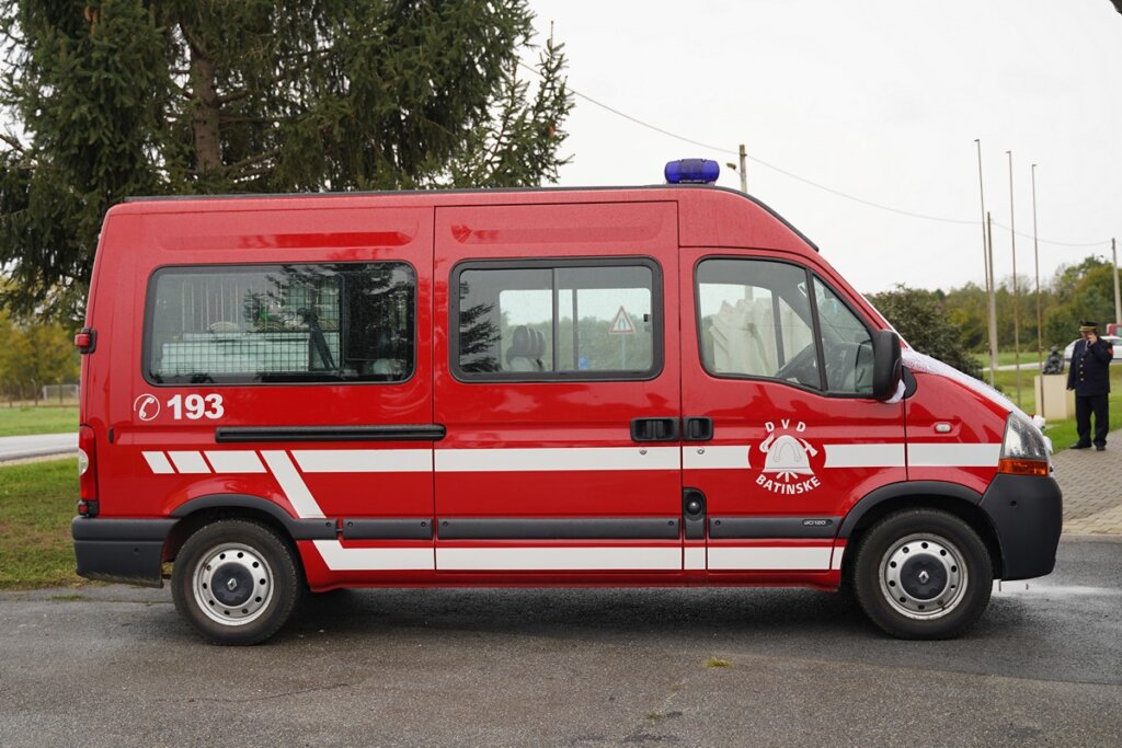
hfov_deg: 51.9
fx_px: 1153
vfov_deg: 36.0
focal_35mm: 37
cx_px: 561
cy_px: 374
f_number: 2.8
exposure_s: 1/250
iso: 100
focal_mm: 37
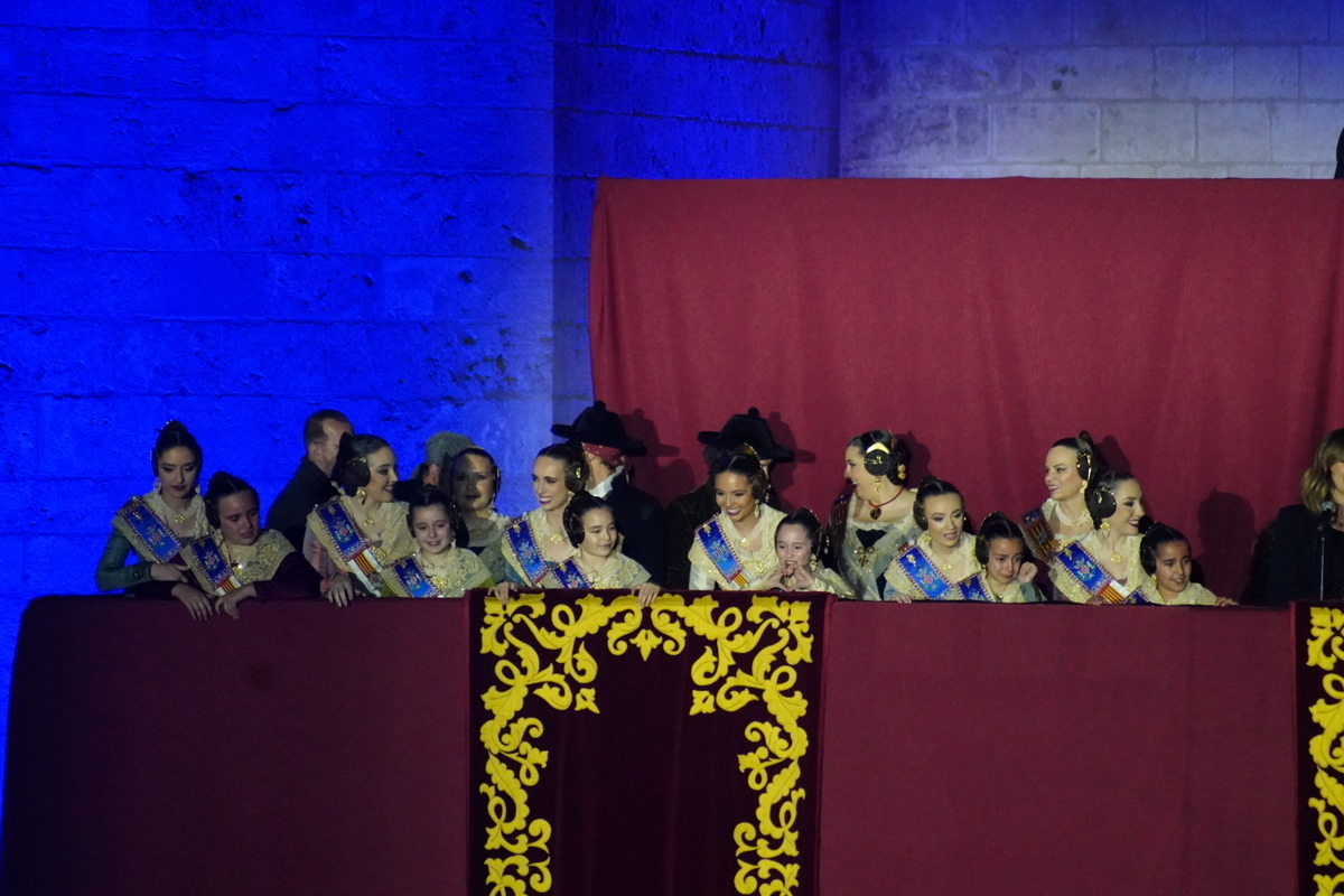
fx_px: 15679
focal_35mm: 420
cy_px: 448
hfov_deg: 4.9
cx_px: 672
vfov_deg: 3.3
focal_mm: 280
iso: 6400
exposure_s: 1/200
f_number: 5.6
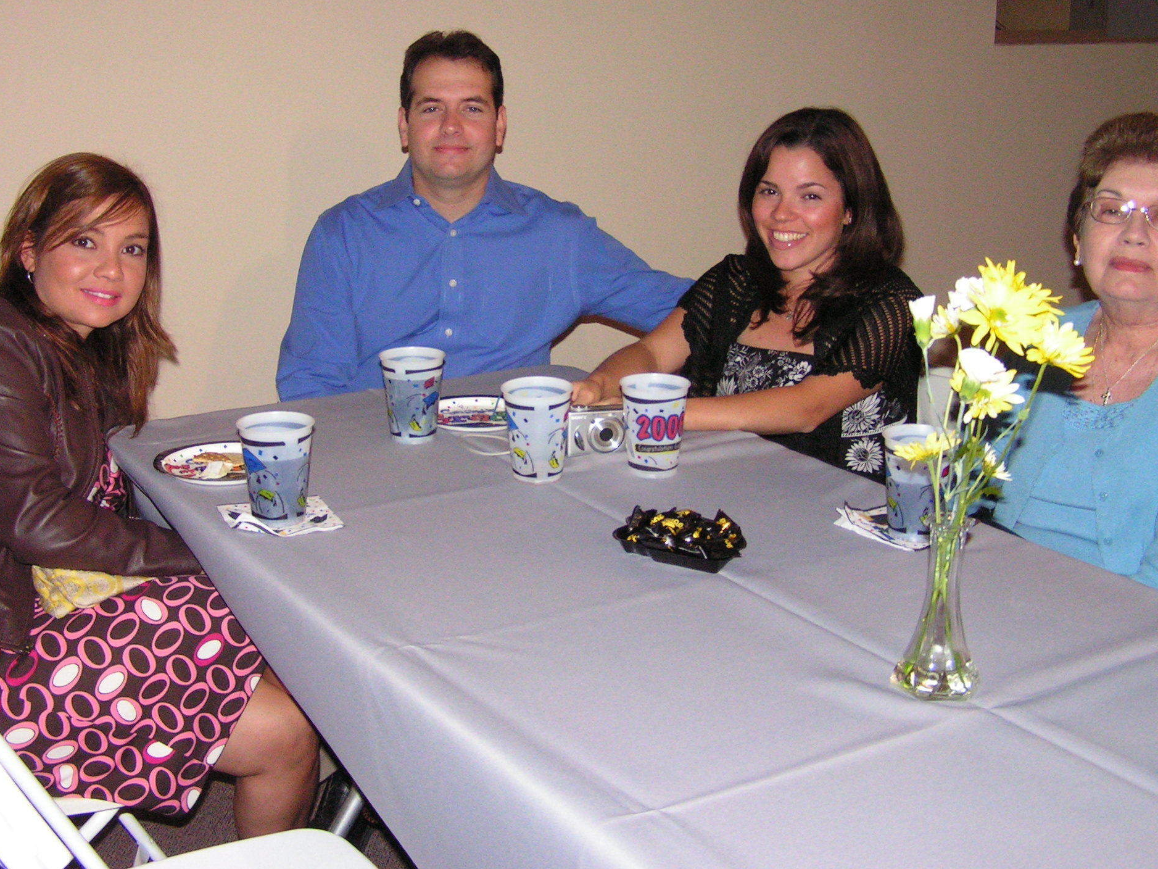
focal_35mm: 46
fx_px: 1539
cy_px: 351
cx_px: 565
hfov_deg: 41.2
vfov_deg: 31.4
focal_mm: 6.3
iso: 200
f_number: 2.8
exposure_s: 1/40
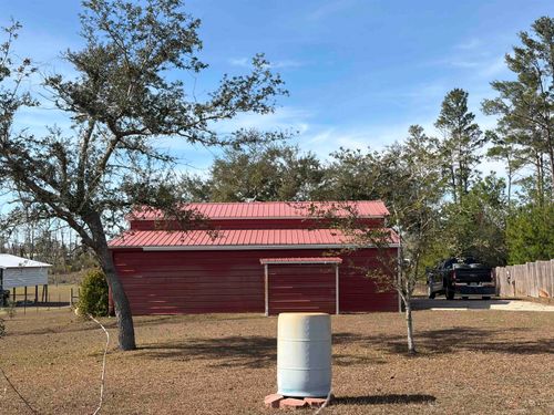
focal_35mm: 52
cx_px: 277
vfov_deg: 28.0
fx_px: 832
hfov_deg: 36.8
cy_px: 208
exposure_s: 1/3125
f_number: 1.6
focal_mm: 5.96
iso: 32
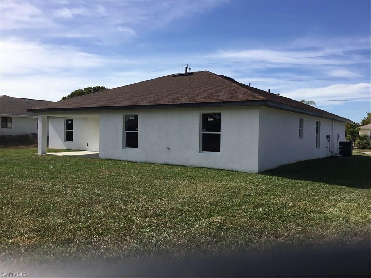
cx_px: 186
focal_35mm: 31
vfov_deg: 45.4
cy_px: 139
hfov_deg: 58.4
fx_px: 332
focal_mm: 3.3
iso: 25
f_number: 2.4
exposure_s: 1/1773
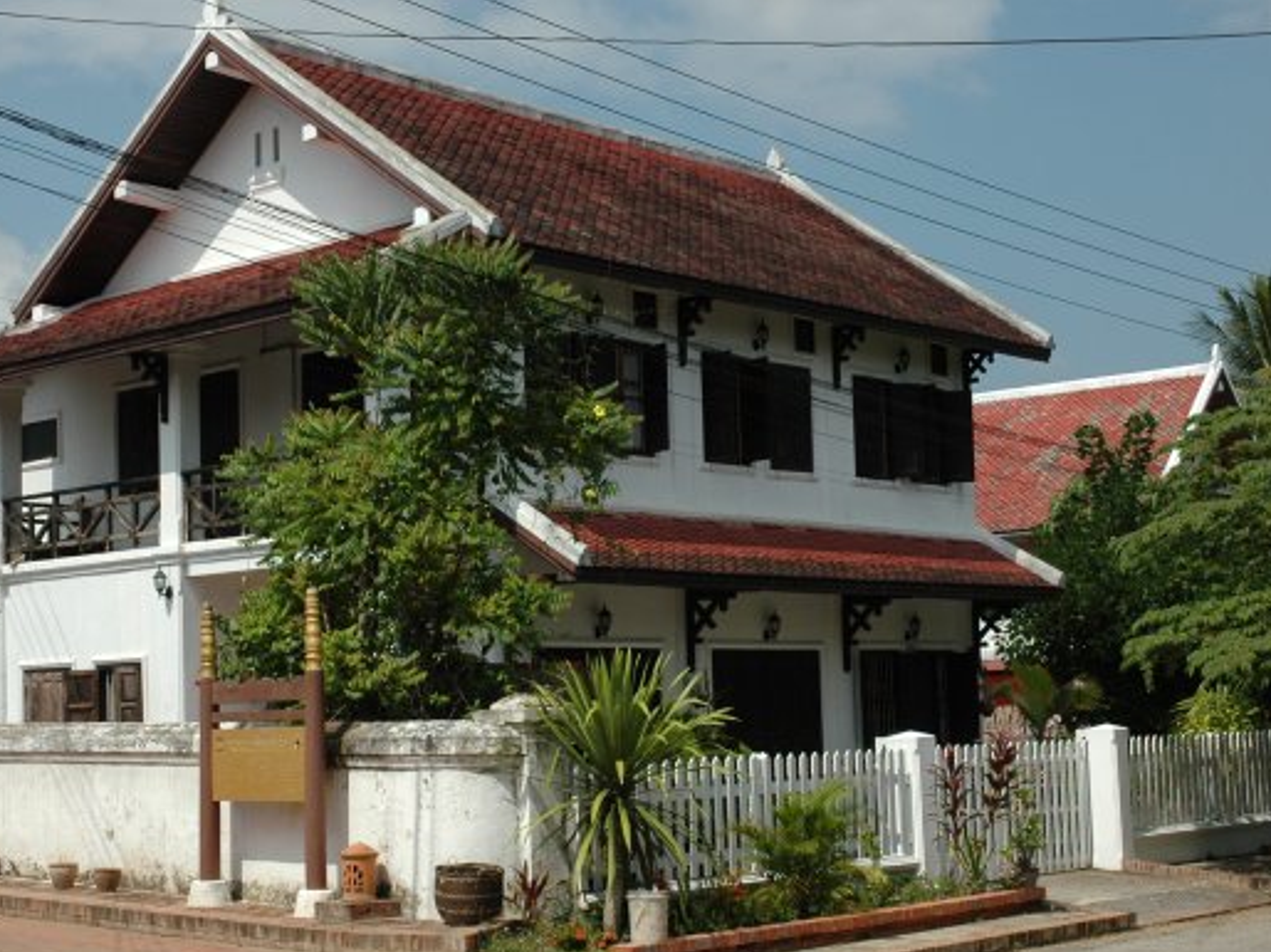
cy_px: 512
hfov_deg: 30.9
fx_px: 2300
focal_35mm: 63
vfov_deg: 23.4
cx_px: 556
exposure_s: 1/500
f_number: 9
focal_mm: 31
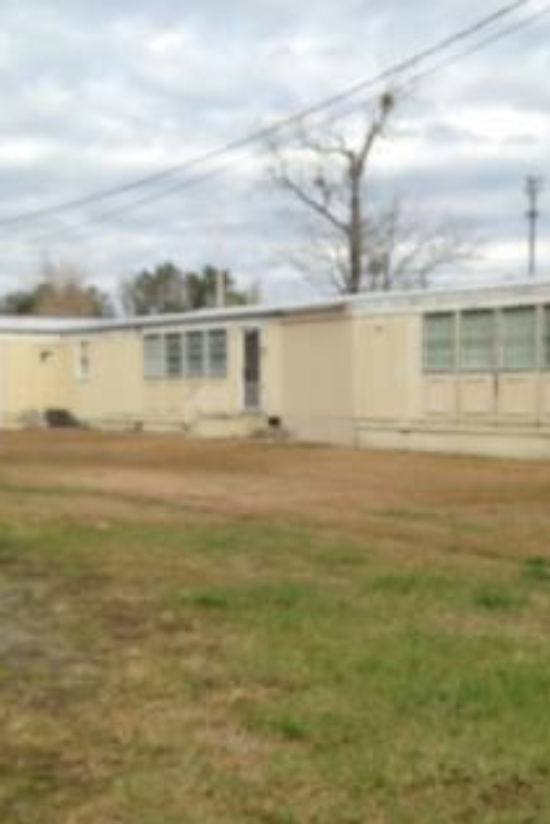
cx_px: 274
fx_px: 1442
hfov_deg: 21.6
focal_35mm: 63
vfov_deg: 31.8
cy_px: 477
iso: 50
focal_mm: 4.12
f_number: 2.4
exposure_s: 1/1550
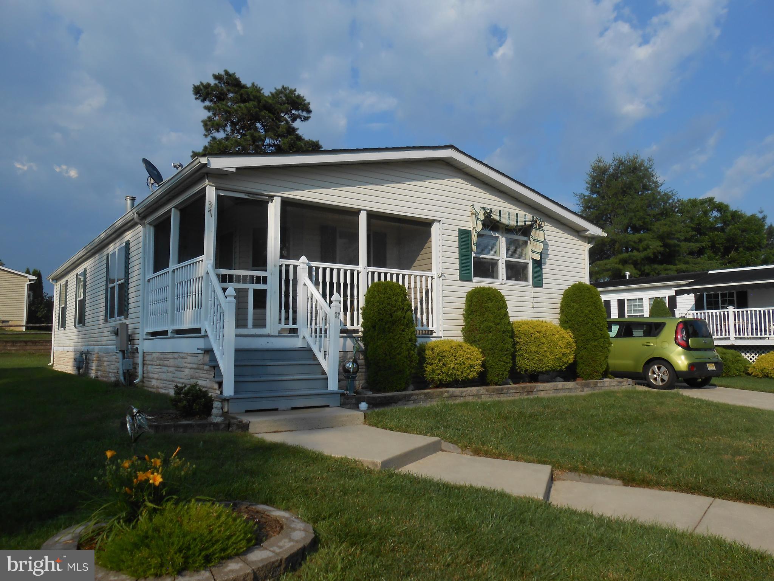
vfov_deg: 53.1
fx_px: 581
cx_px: 387
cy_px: 290
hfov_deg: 67.3
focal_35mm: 26
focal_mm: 4.6
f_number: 3.5
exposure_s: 1/1000
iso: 80
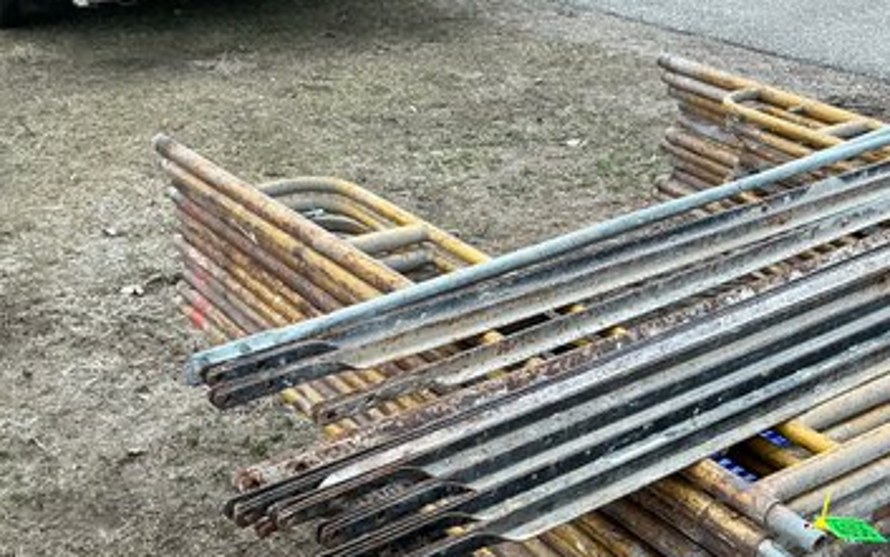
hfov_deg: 36.9
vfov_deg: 23.8
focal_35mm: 53
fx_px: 1286
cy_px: 498
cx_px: 707
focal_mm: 3
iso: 20
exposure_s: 1/211
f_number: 1.8
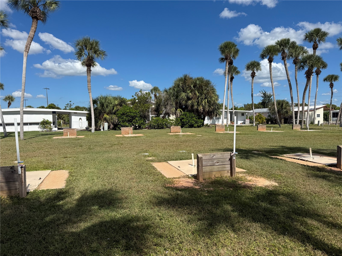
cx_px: 171
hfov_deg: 71.6
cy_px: 128
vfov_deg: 56.8
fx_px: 237
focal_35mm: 24
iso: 80
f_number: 1.78
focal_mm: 6.76
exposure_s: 1/6711
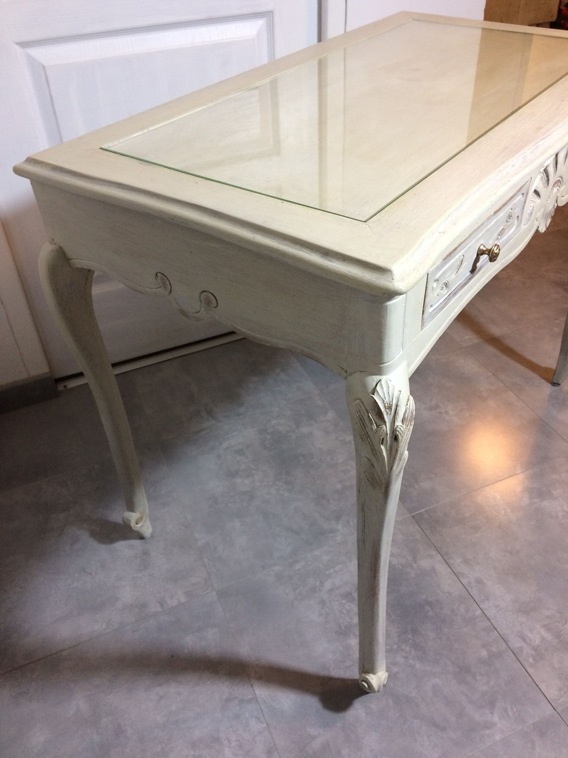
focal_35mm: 29
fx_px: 634
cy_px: 379
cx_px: 284
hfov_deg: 48.2
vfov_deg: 61.7
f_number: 2.2
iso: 200
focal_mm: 4.15
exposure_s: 1/33
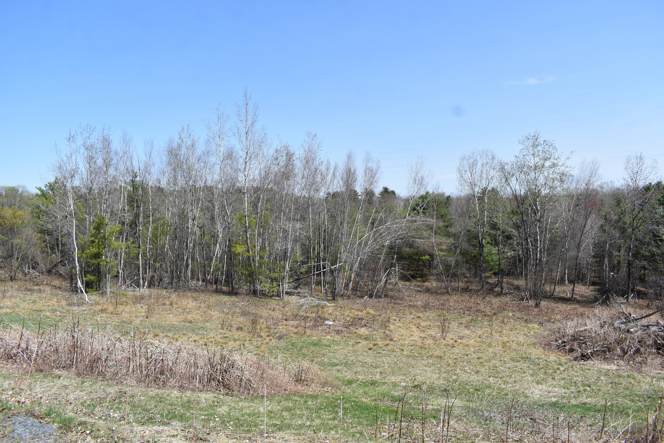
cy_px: 222
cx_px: 332
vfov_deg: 47.9
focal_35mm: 27
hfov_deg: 67.4
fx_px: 498
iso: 100
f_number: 8
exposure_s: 1/250
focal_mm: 18
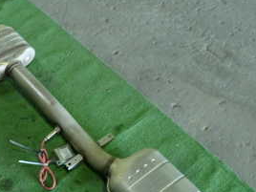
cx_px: 62
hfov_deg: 33.6
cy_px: 112
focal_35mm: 56
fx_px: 414
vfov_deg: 26.1
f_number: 2
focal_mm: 4.5
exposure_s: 1/30
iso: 320
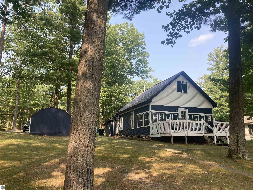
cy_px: 95
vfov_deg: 49.7
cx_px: 126
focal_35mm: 28
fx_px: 205
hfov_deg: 63.4
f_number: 1.8
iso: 20
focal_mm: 3.99
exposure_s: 1/475
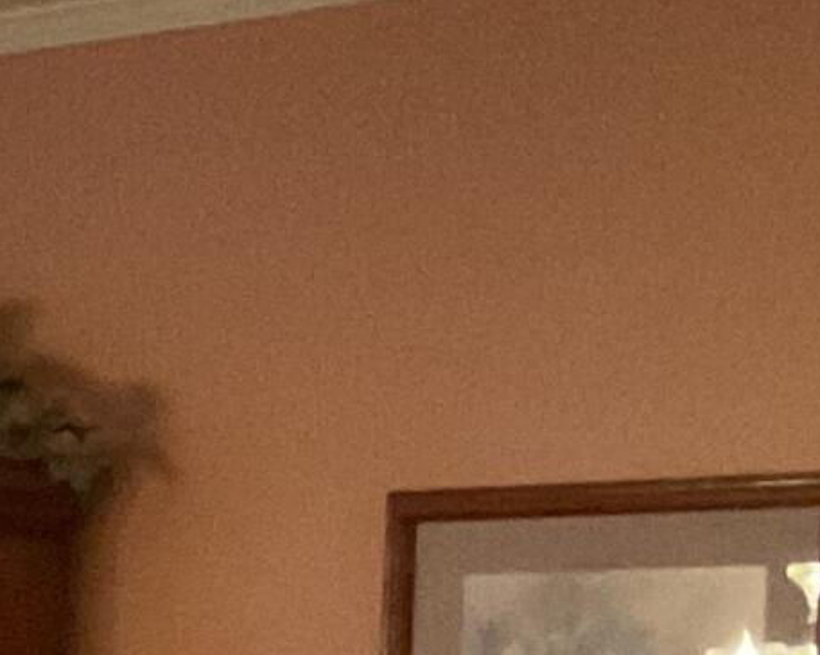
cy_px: 1357
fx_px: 4511
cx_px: -1502
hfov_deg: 8.8
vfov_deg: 7.9
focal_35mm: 186
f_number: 1.8
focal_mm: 3
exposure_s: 1/30
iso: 400
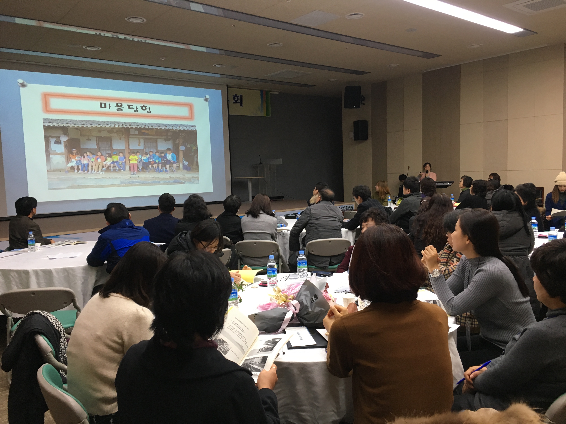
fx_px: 474
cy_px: 212
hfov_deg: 61.7
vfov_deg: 48.2
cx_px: 283
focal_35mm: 29
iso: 80
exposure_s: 1/30
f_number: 2.2
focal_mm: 4.15
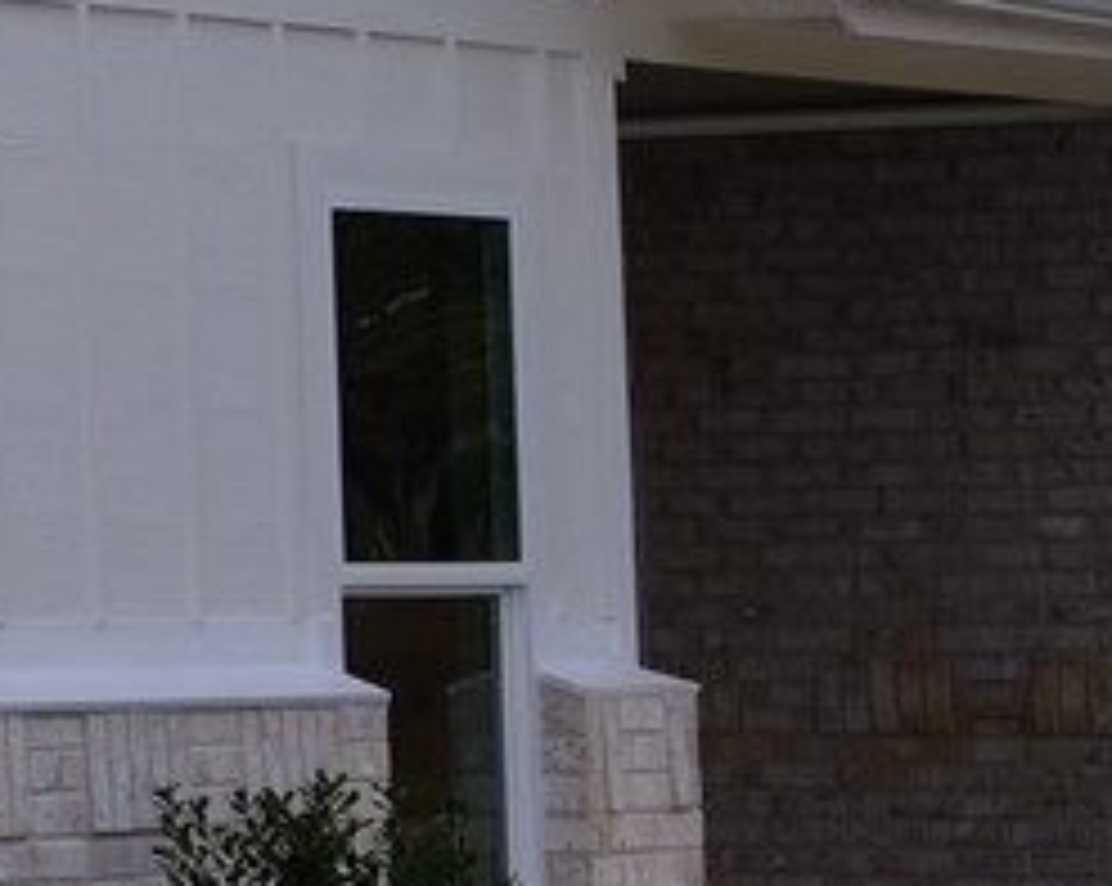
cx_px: -2778
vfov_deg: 5.3
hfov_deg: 6.0
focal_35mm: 289
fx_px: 9500
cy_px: -256
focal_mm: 23
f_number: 5
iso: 100
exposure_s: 1/210
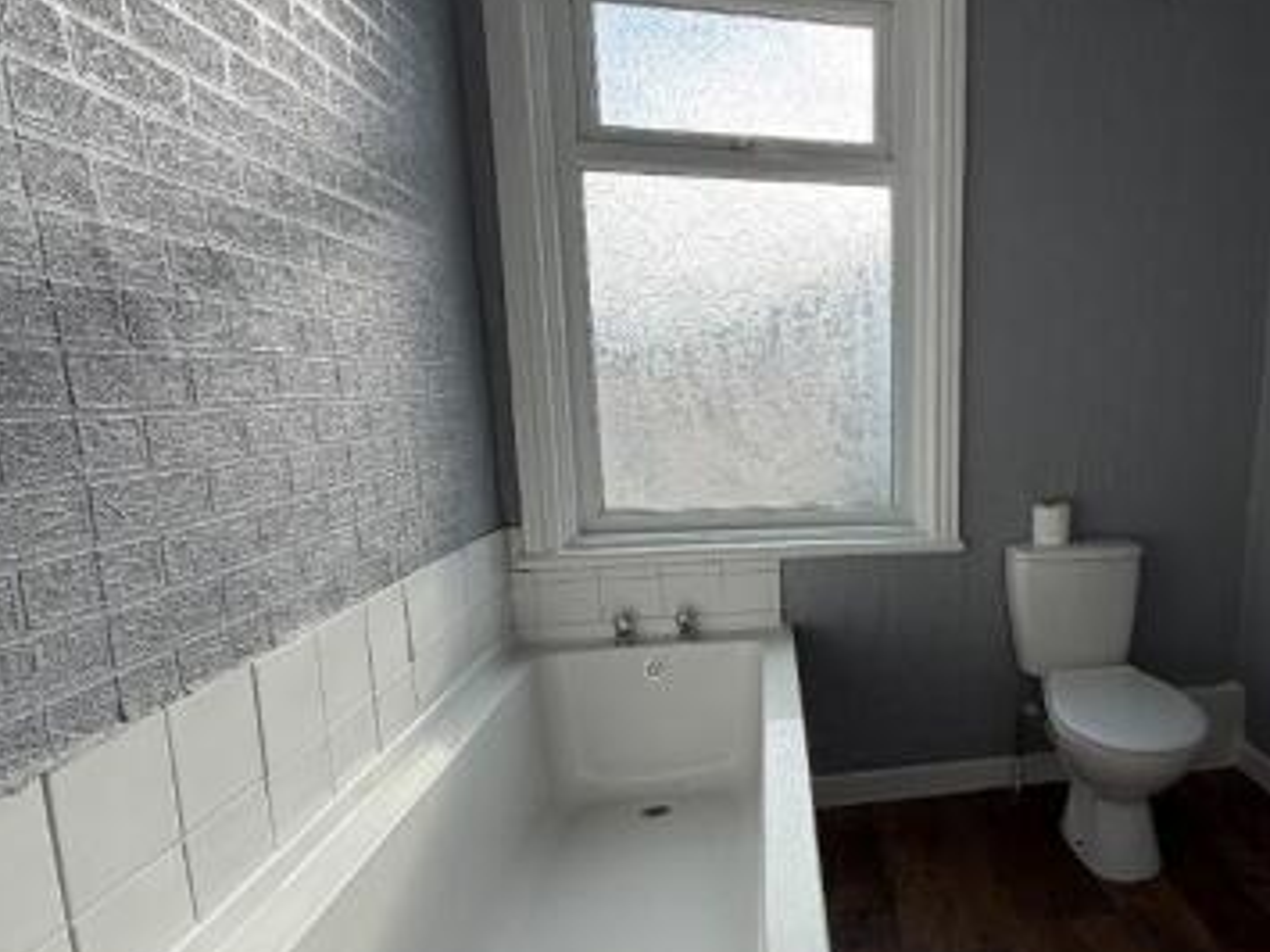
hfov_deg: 69.4
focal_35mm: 23
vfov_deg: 58.7
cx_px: 943
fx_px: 844
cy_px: 528
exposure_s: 1/388
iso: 50
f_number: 2.2
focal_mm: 2.22
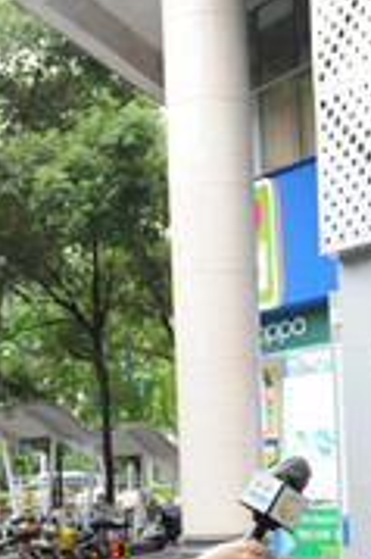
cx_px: 81
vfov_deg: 23.0
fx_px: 1347
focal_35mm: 87
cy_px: 454
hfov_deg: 15.6
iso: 2000
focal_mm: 26
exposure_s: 1/250
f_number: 4
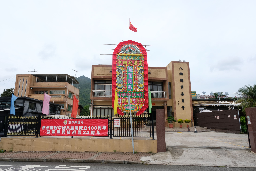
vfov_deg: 53.1
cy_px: 86
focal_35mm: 24
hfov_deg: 73.7
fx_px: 171
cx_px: 128
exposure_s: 1/250
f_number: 9
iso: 200
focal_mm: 16
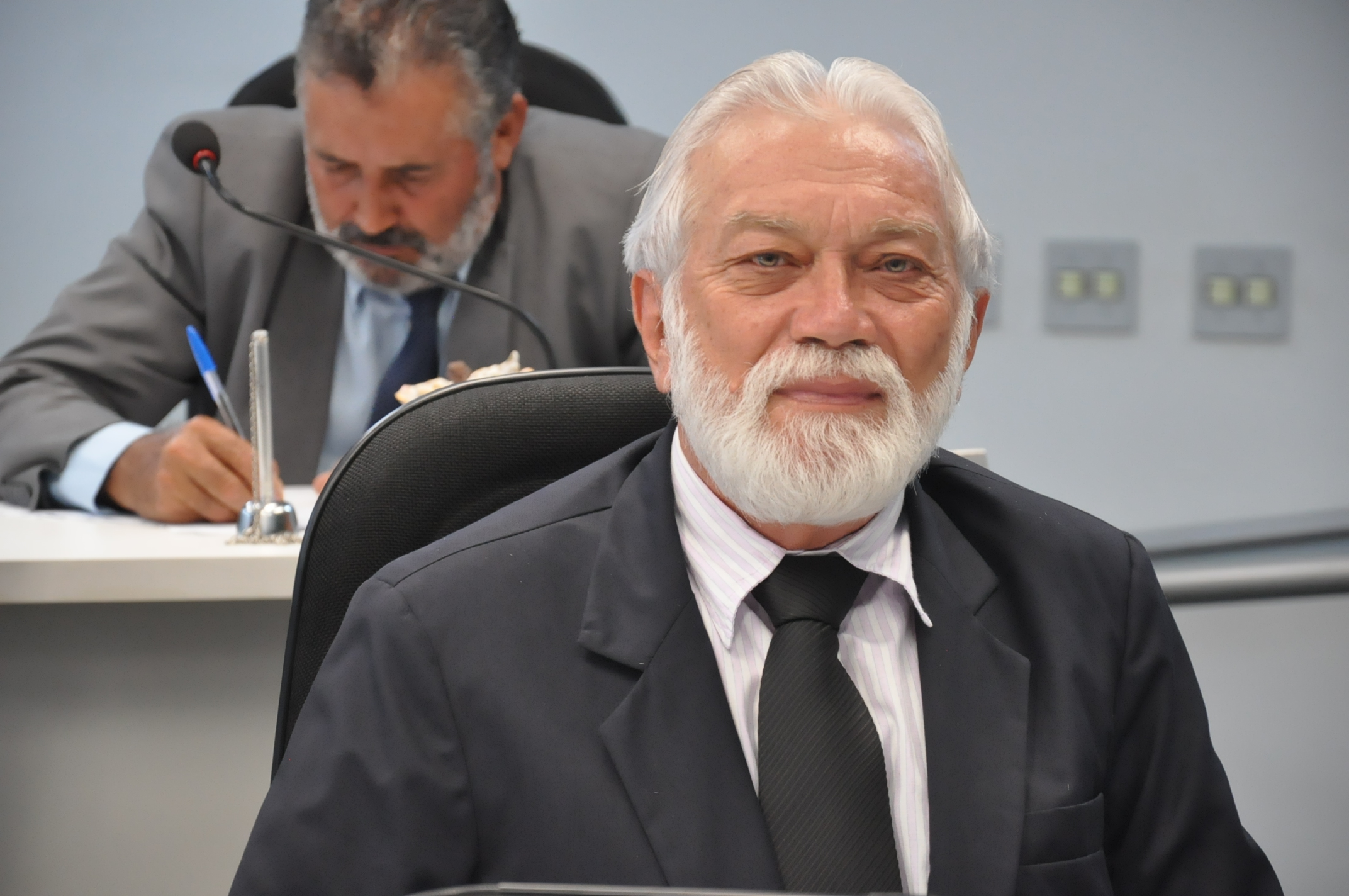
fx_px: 5895
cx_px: 674
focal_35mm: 158
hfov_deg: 13.1
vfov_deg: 8.7
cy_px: 448
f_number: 5.6
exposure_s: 1/100
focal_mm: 105
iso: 2000
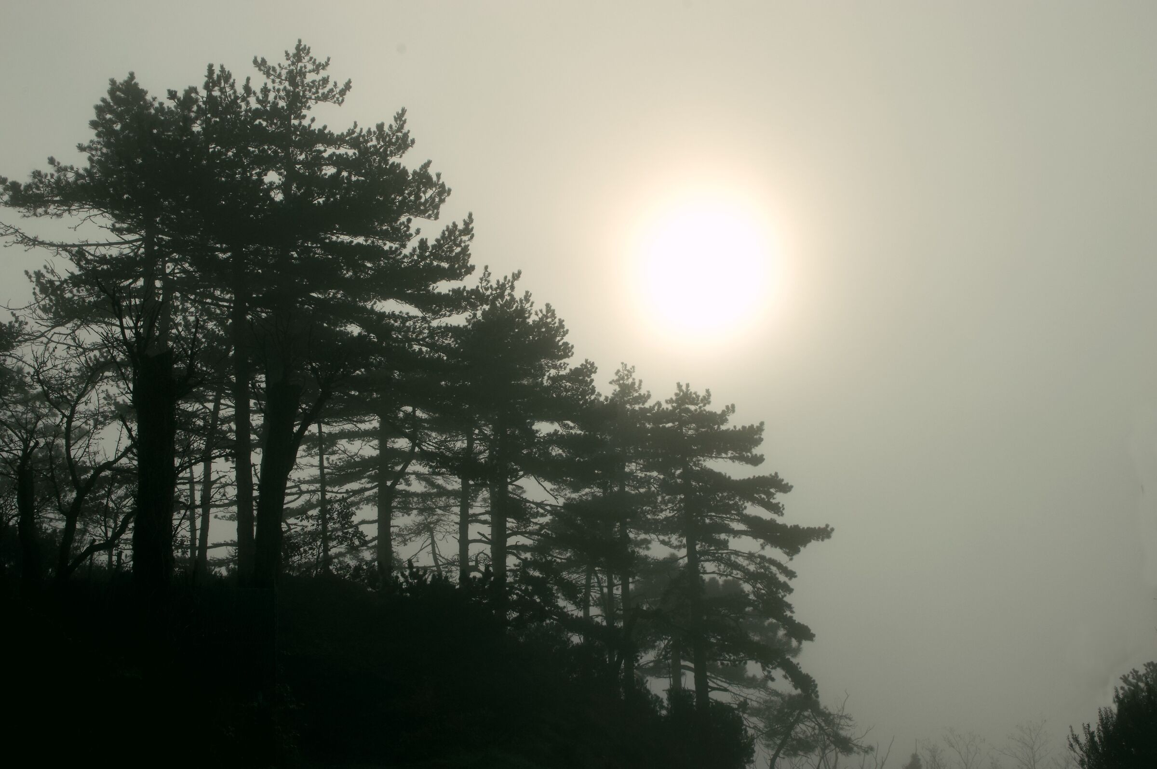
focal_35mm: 46
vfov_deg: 28.9
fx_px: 1493
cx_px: 578
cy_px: 384
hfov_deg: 42.4
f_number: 16
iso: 400
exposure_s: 1/1000
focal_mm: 31
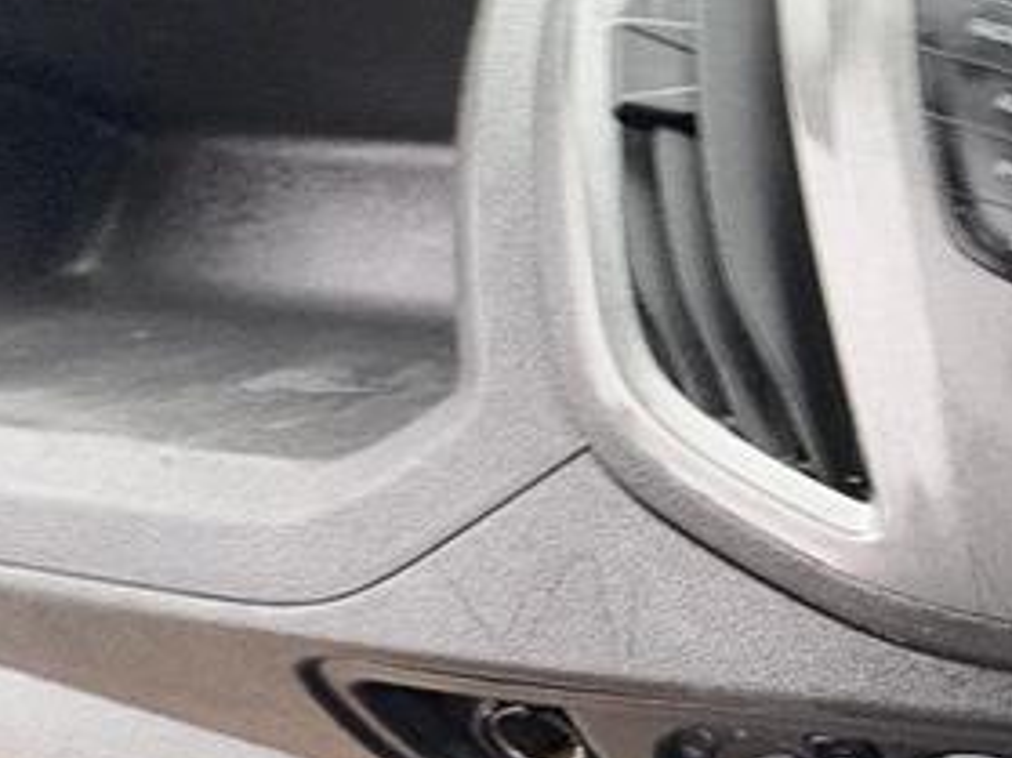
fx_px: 1315
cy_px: 461
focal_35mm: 45
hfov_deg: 27.4
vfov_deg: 32.1
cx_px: 1552
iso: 800
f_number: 2.2
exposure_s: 1/60
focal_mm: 2.22
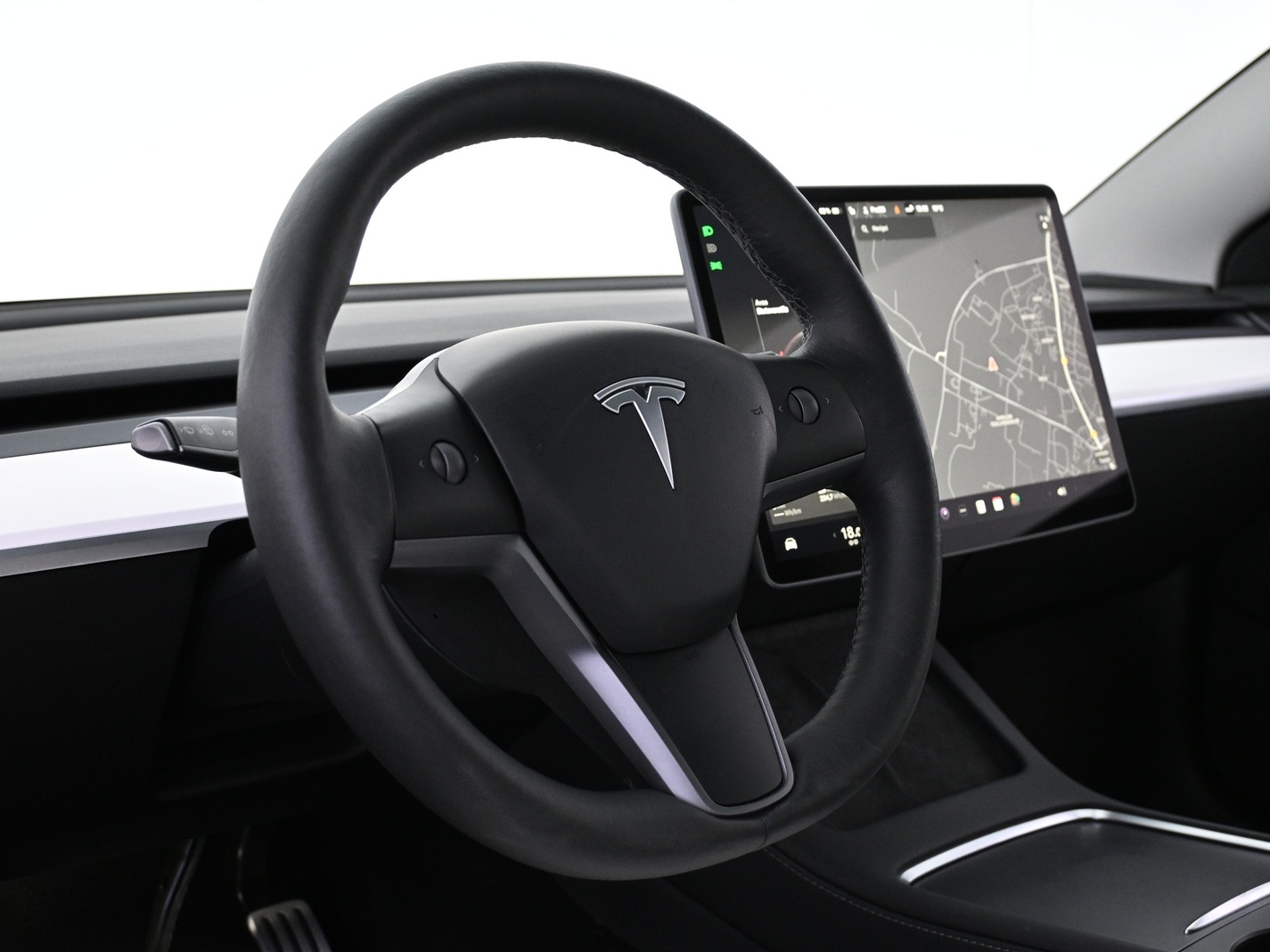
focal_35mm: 48
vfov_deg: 30.5
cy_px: 473
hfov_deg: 40.0
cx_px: 622
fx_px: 1745
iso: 1600
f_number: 4.8
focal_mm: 29
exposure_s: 1/30
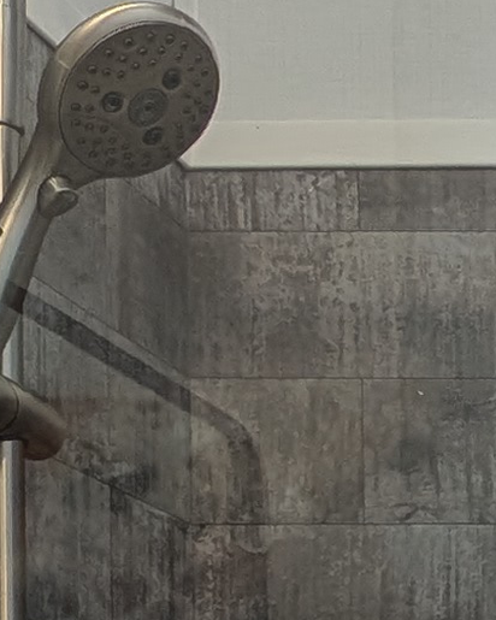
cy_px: 940
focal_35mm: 93
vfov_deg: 18.2
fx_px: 1707
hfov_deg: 13.6
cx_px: 1058
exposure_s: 1/40
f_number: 1.95
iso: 47
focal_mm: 2.23
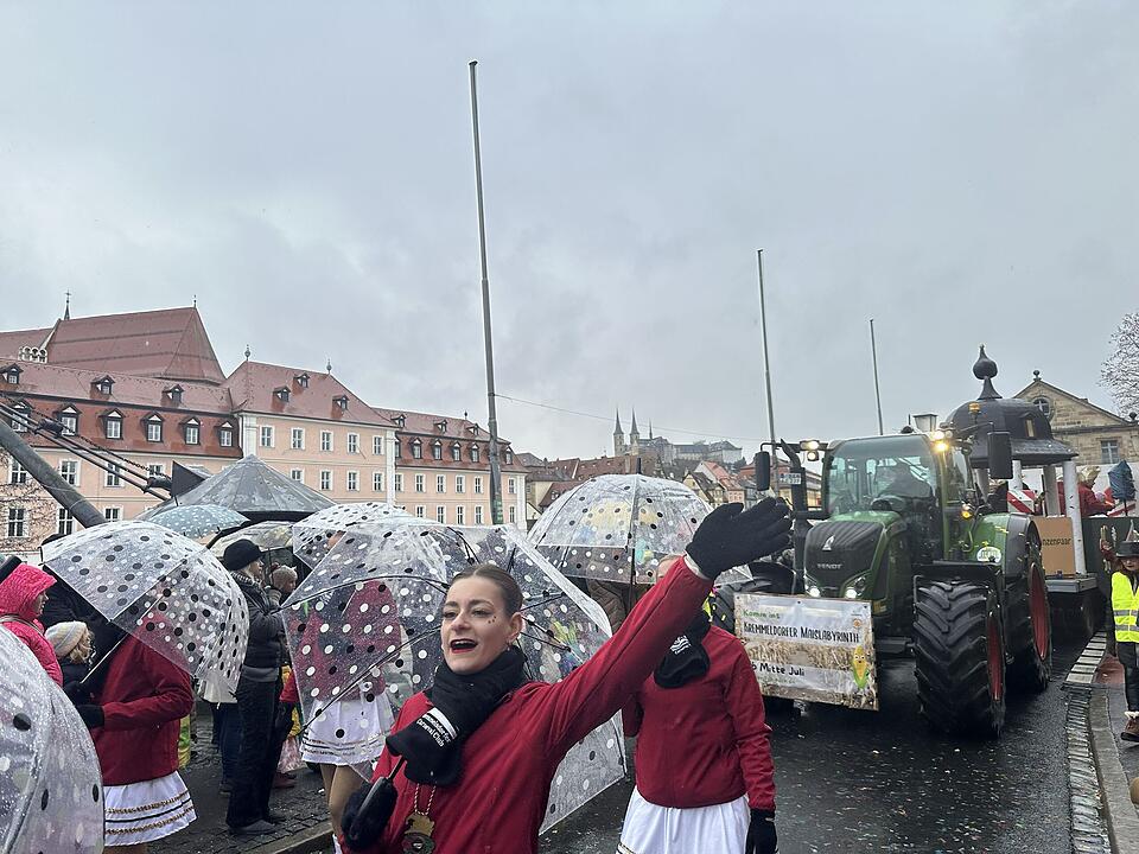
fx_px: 790
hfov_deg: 71.6
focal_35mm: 24
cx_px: 570
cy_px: 427
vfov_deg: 56.8
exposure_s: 1/2110
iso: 80
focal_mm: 6.86
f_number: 1.78
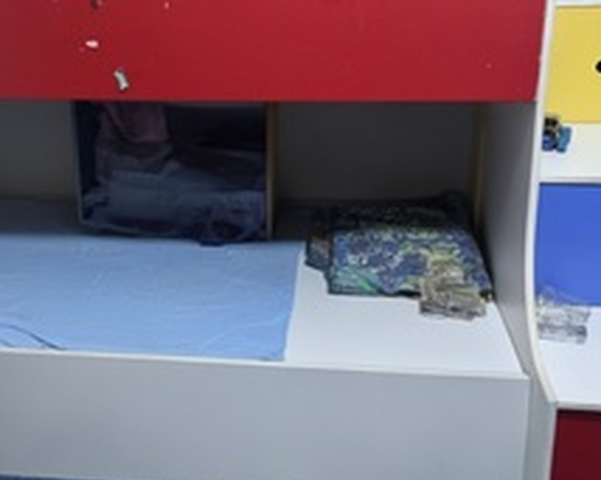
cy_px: 167
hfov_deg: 38.6
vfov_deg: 31.2
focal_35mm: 48
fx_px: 853
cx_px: 237
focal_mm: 6.3
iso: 1000
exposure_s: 1/120
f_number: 1.7
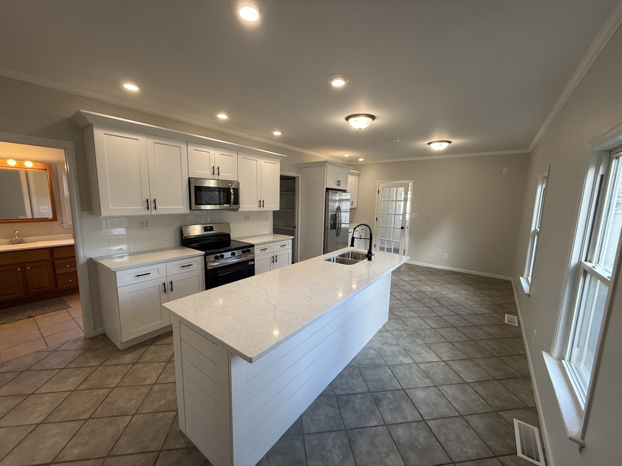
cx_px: 311
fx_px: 252
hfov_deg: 102.1
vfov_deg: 85.7
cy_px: 233
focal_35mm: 14
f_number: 2.2
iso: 160
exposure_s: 1/120
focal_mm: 2.22
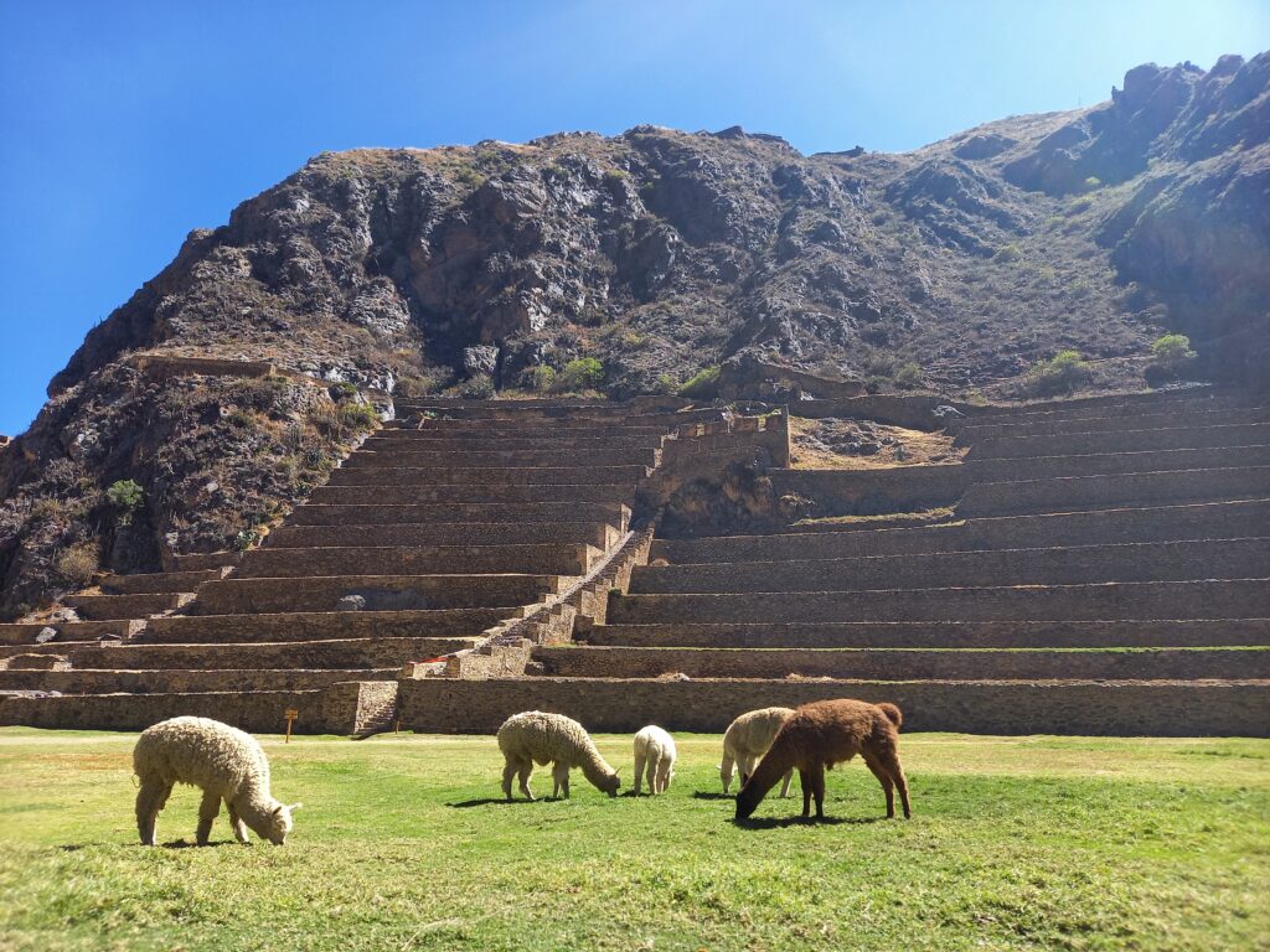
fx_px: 917
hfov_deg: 69.4
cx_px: 635
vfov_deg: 54.9
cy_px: 476
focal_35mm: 25
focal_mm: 4.65
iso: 50
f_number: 1.8
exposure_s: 1/407
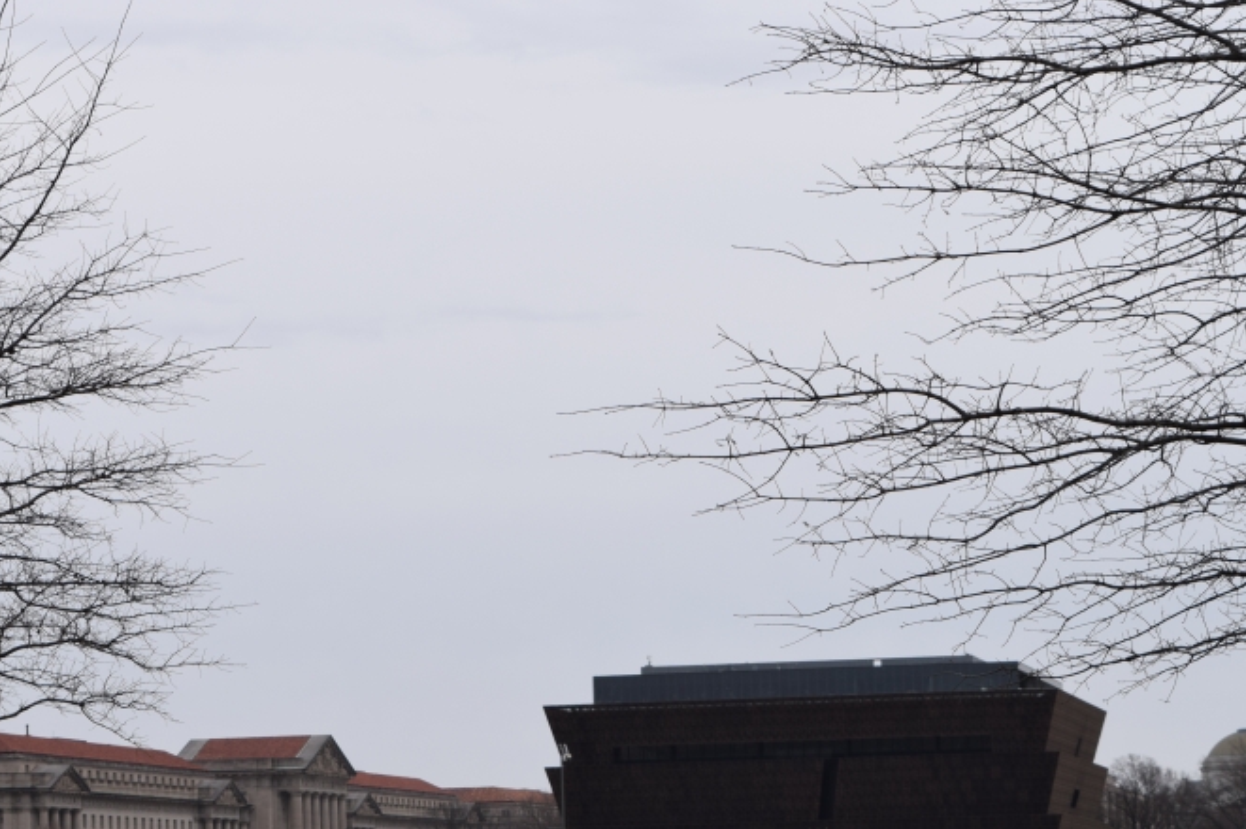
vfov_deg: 10.7
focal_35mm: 128
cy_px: 560
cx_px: 564
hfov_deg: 16.0
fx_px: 4420
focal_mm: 55
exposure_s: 1/400
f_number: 10
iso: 200
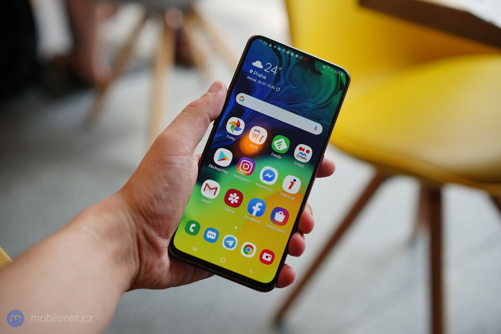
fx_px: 765
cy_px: 167
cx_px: 250
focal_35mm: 55
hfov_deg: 36.3
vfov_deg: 24.6
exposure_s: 1/250
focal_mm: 55
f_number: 3.2
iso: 250
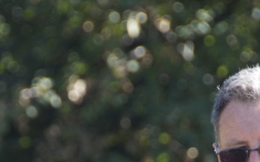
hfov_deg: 3.1
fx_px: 4781
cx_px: 91
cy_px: 216
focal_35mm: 675
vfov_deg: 1.9
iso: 400
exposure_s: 1/320
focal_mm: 170
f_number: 5.6
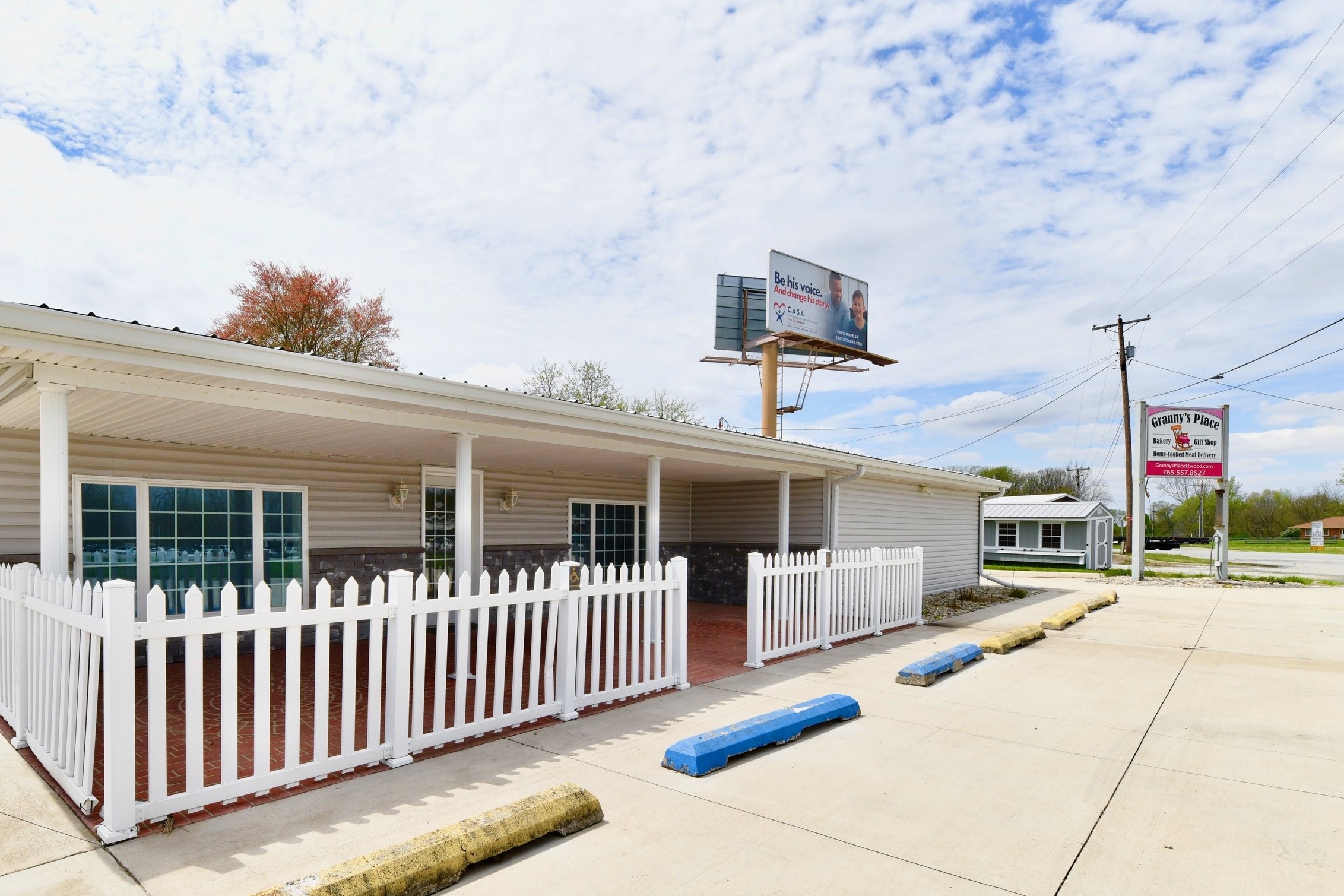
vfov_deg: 64.1
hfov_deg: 85.1
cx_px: 498
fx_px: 709
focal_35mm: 19
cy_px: 530
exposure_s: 1/640
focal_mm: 14
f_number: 13
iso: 640
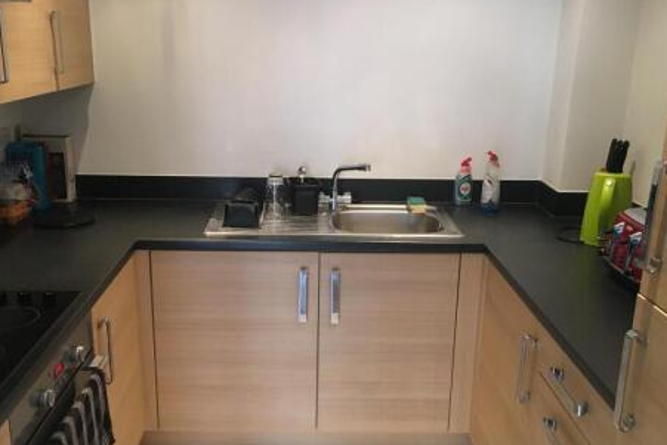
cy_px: 261
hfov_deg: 49.5
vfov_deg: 34.1
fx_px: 723
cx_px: 299
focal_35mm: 39
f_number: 2.2
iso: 160
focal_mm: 4.15
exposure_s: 1/33
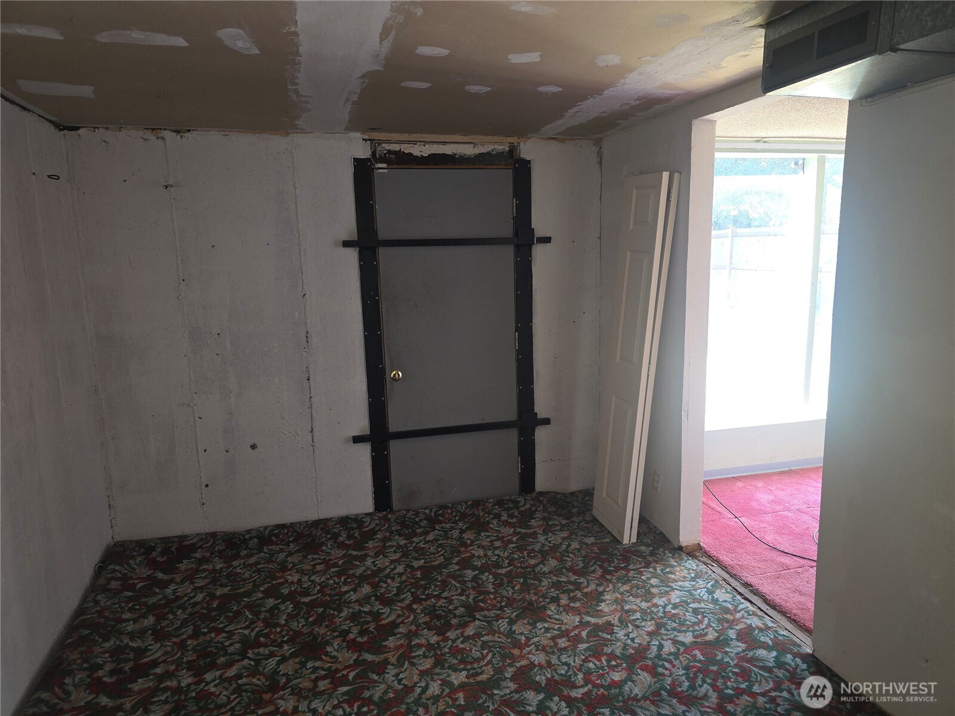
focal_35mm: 23
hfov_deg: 73.9
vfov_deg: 58.9
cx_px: 478
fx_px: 635
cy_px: 358
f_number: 1.7
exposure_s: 1/60
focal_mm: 6.3
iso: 100
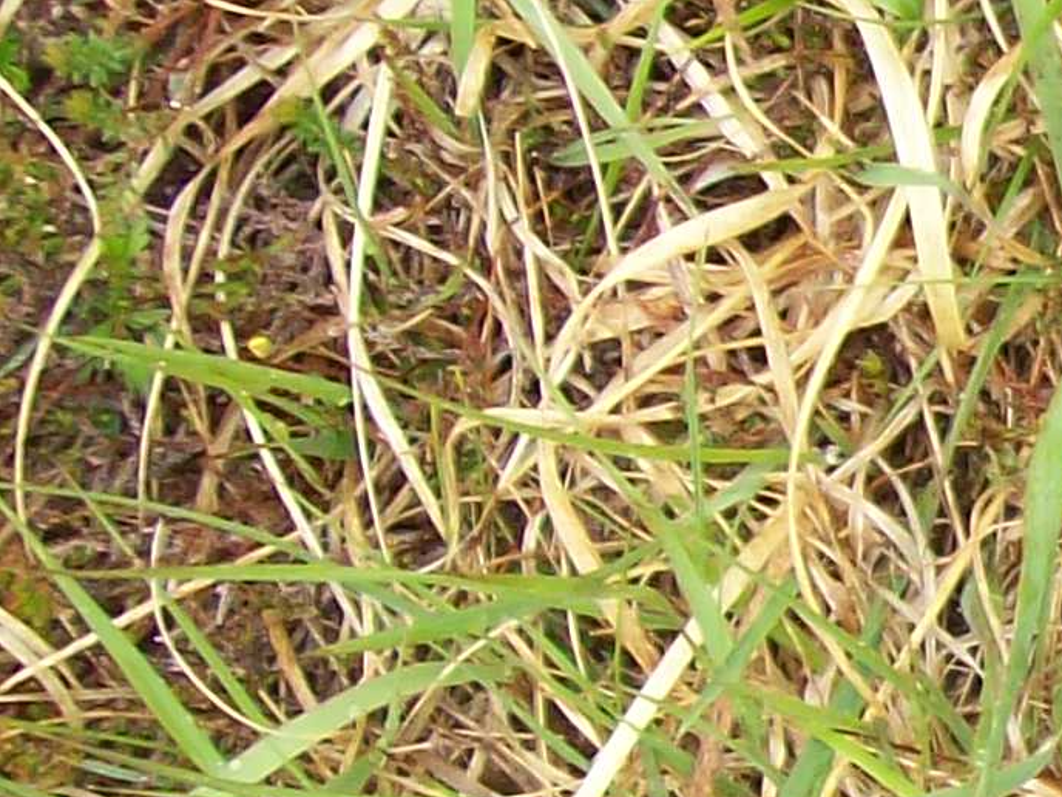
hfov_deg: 11.2
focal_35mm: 160
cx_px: 2135
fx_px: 4909
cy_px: 607
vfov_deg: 9.3
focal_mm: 6
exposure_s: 1/64
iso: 80
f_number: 2.7
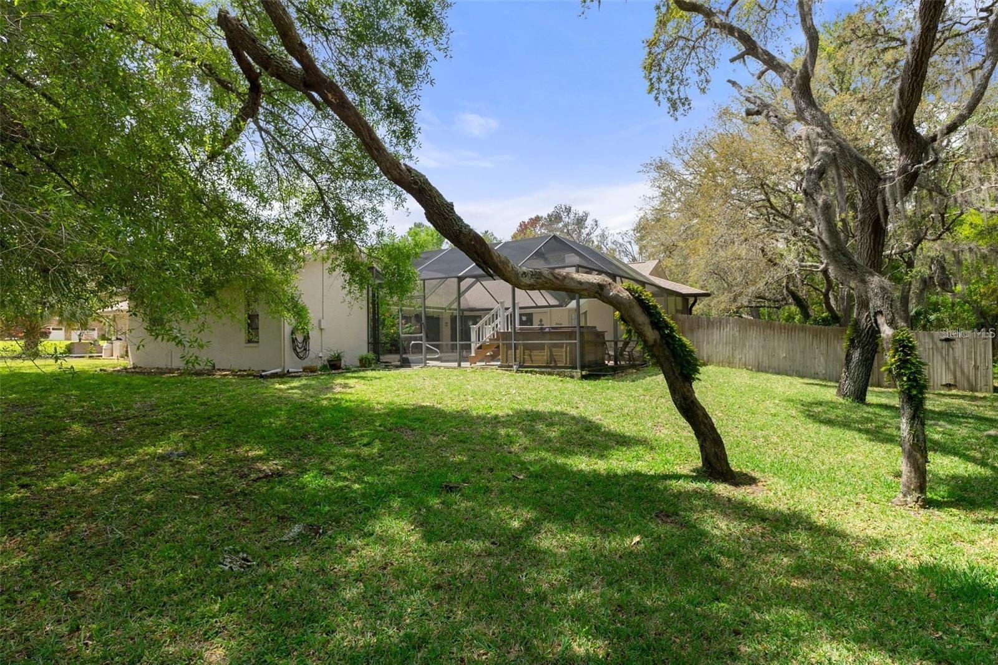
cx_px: 499
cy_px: 332
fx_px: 540
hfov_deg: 85.4
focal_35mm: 20
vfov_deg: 63.2
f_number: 8
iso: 250
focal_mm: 13
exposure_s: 1/250
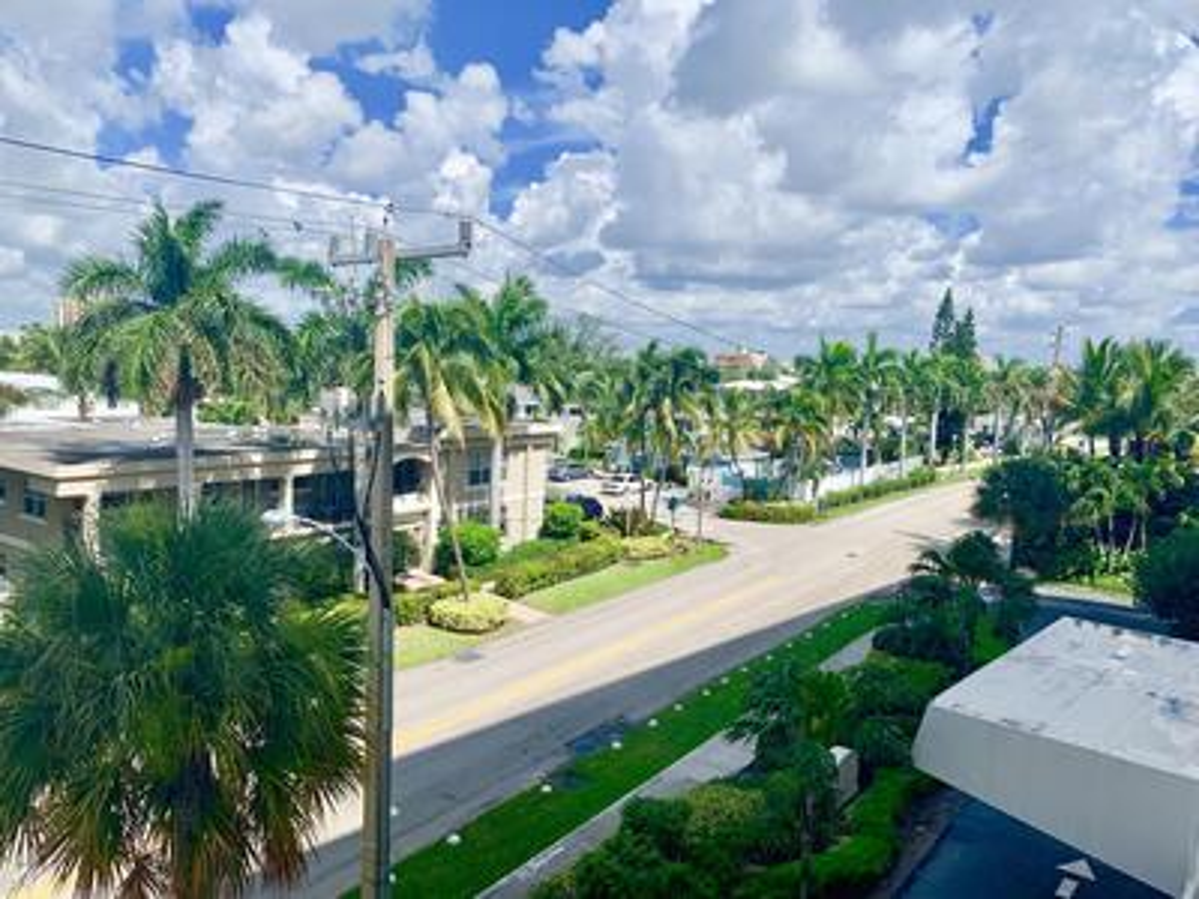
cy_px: 450
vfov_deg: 53.1
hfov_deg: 67.3
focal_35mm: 26
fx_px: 901
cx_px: 600
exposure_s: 1/2833
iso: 25
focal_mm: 4.25
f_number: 1.8
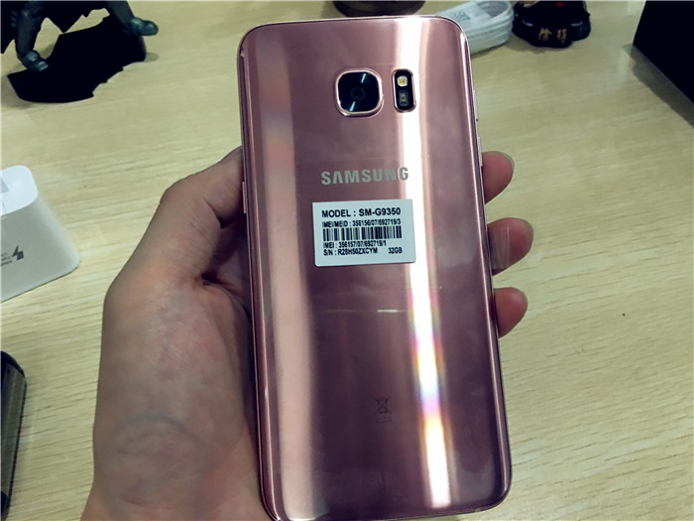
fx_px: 581
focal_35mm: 29
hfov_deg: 61.7
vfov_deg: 48.2
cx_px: 347
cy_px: 260
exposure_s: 1/10
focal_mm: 4.15
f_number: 2.2
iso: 100
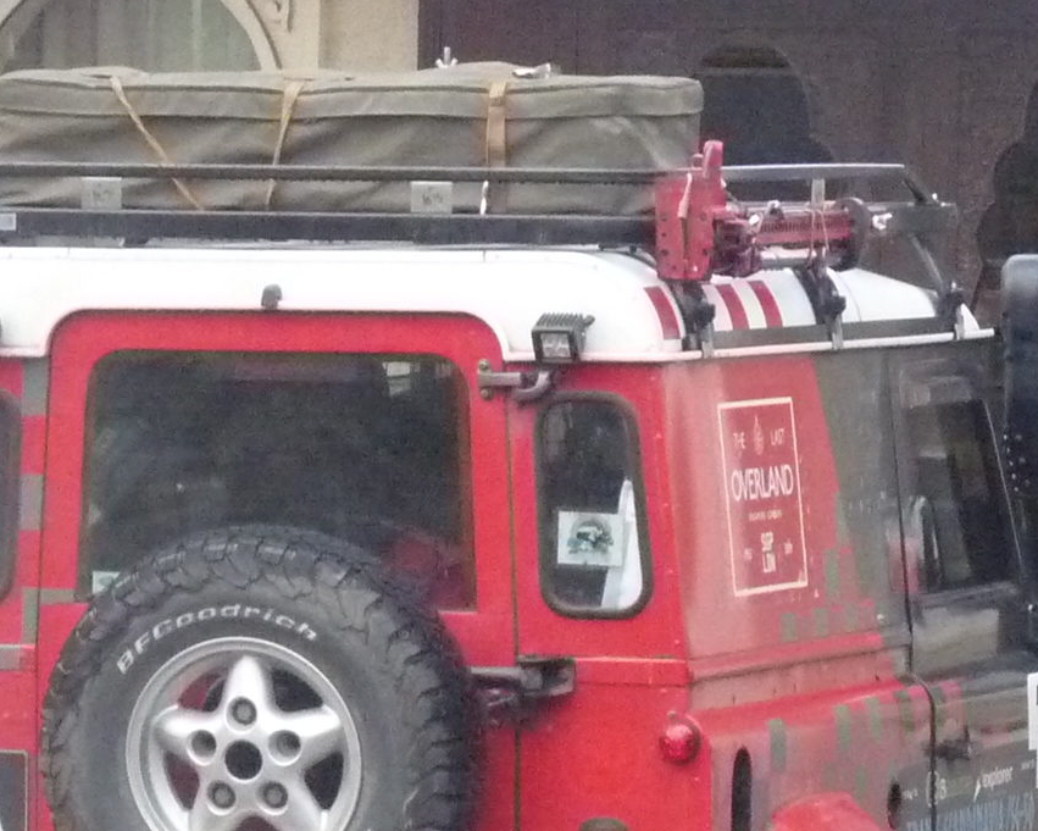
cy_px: 622
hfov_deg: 5.8
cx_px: 470
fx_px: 10200
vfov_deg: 4.7
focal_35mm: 332
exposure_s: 1/30
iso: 800
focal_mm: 18
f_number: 3.6
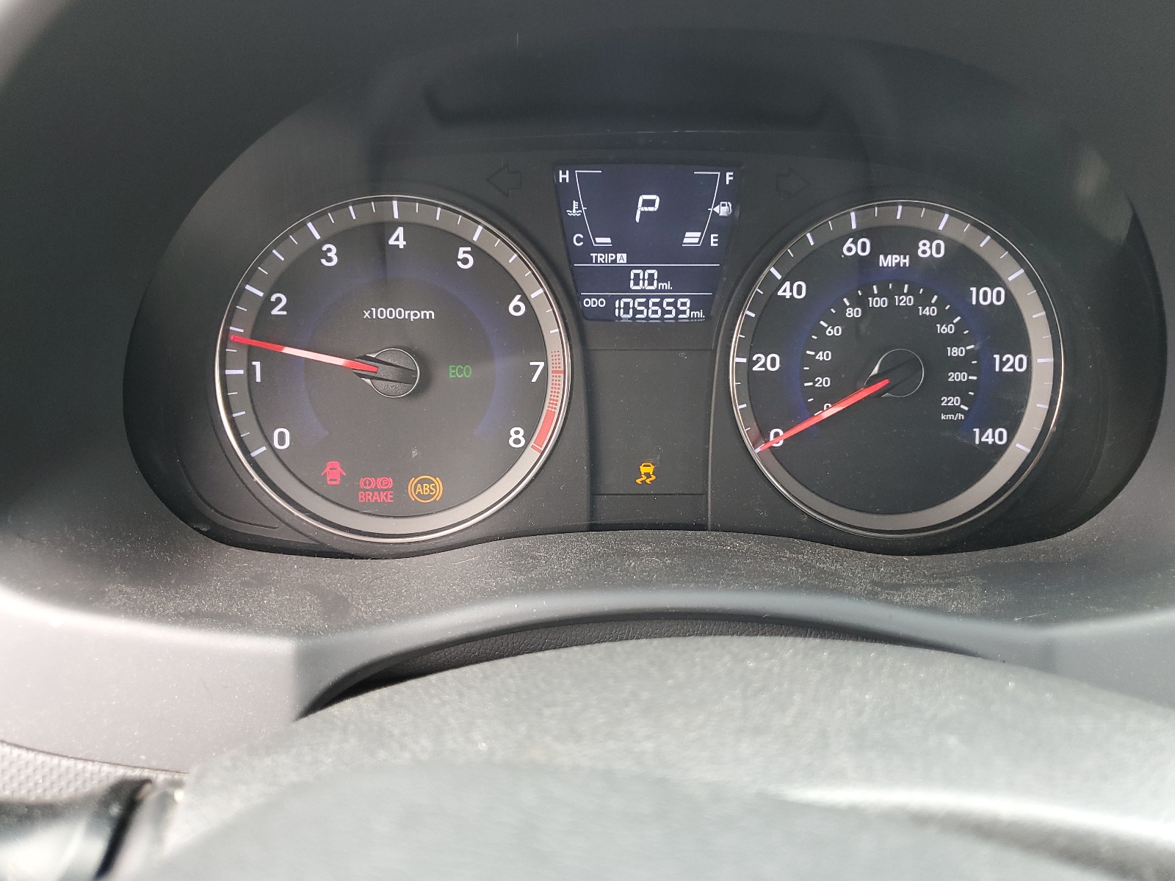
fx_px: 883
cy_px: 440
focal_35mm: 26
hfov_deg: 67.3
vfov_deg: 53.1
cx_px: 588
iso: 87
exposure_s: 1/120
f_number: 1.5
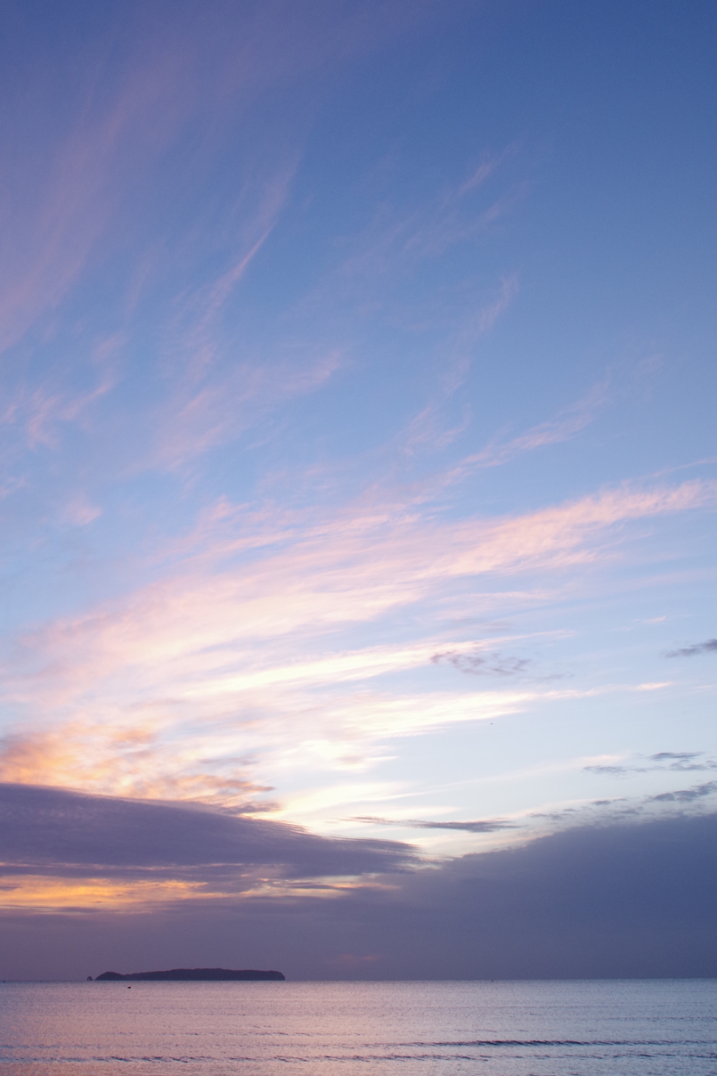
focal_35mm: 46
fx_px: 1375
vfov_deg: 42.7
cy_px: 606
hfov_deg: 29.2
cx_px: 283
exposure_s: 1/50
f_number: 7.1
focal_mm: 24
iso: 200
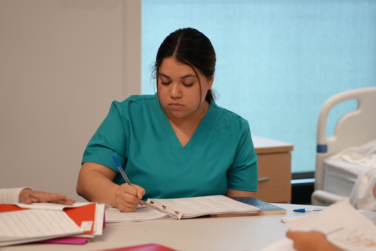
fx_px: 1400
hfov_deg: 15.3
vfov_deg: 10.2
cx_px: 188
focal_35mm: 134
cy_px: 126
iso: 1250
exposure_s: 1/160
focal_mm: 134
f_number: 4
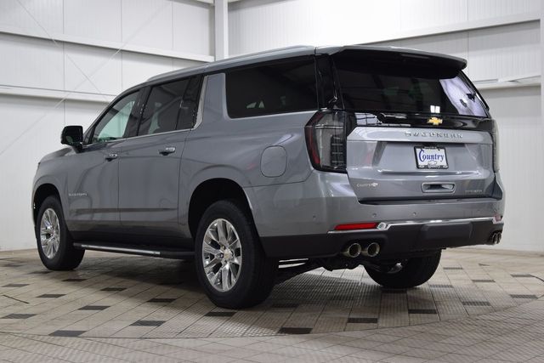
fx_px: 816
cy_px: 182
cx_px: 272
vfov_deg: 25.1
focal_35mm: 54
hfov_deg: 36.9
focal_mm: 36
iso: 400
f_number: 6.3
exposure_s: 1/15
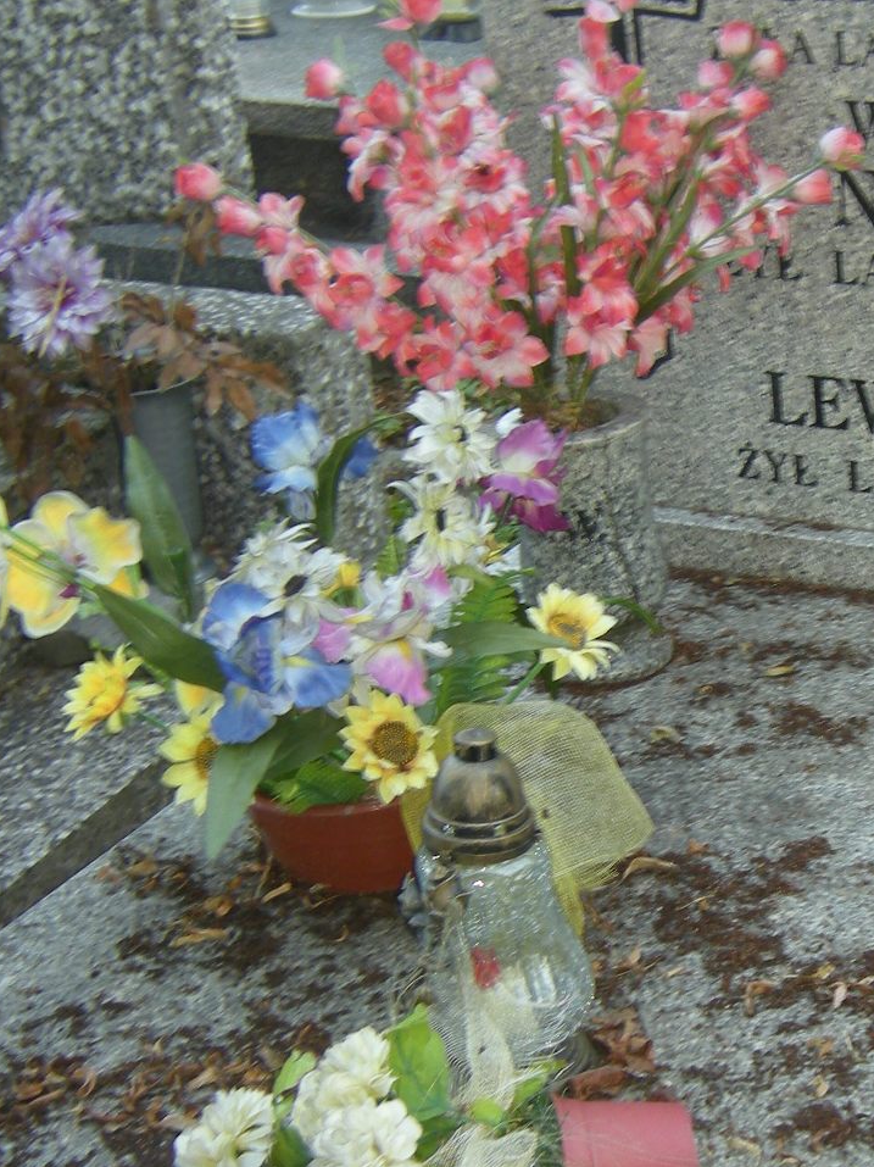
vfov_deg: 30.7
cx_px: 876
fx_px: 2122
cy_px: 638
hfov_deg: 22.4
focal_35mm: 63
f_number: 2.9
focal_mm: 5.3
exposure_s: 1/55.1
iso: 64
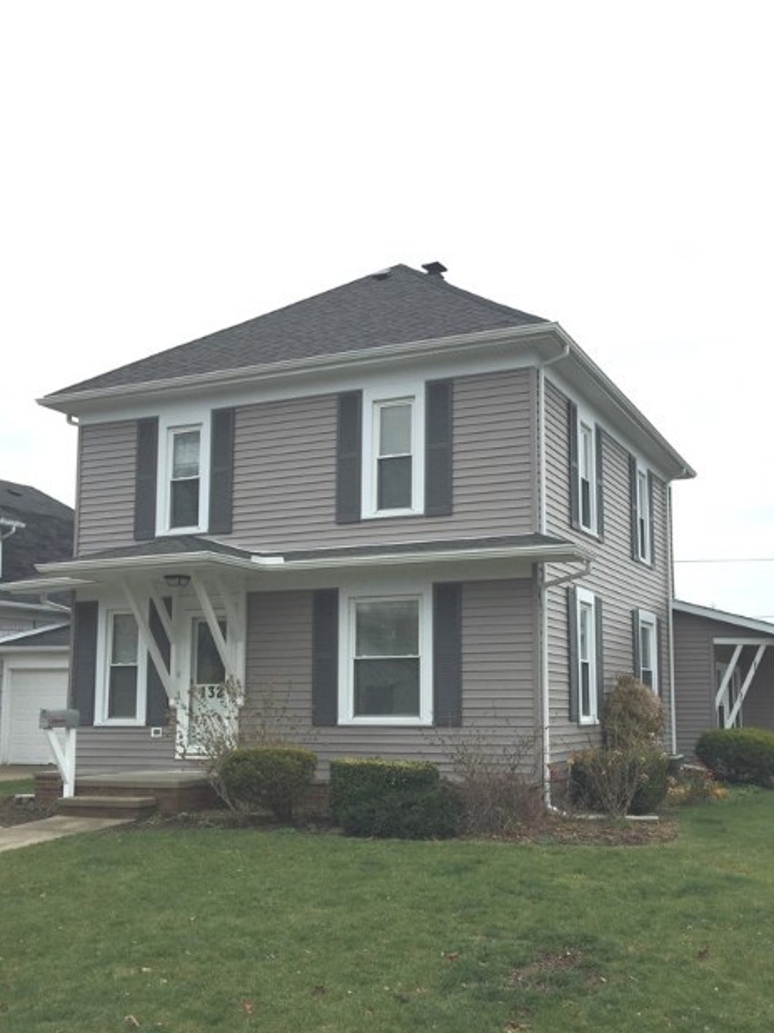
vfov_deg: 51.2
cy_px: 587
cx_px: 439
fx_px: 1074
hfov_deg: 39.6
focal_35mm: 36
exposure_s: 1/590
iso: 32
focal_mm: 4.15
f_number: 2.2
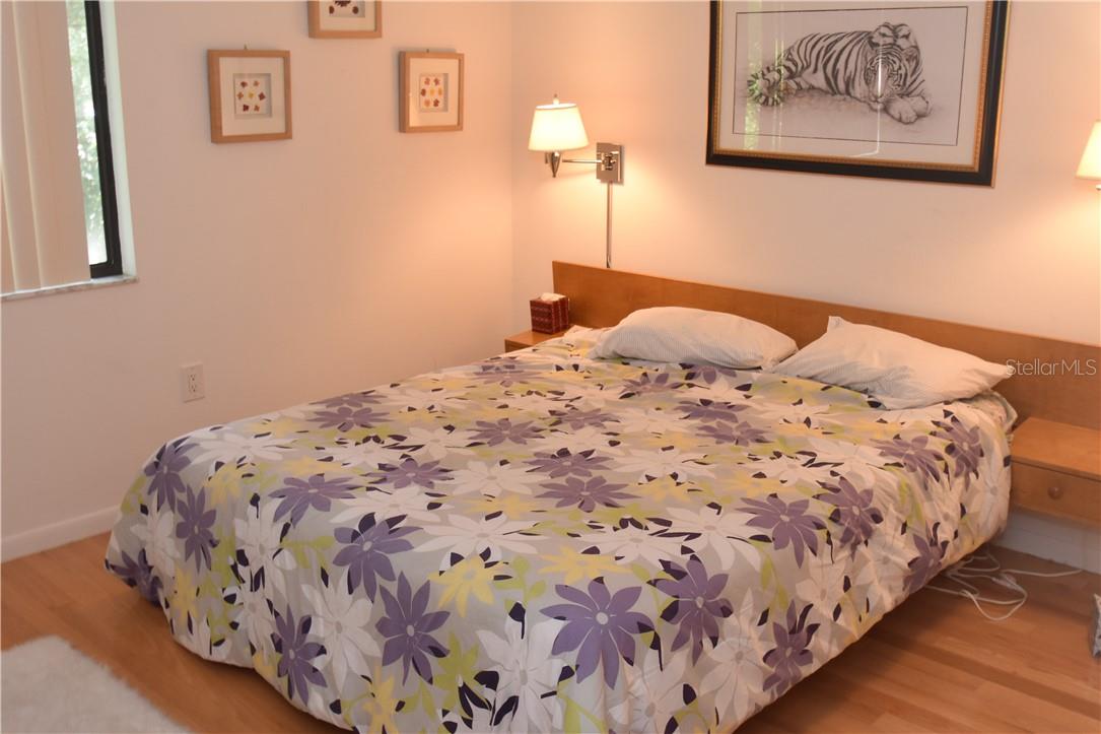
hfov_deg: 53.1
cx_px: 550
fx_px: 1101
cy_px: 367
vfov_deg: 36.9
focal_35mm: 36
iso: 1000
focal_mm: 24
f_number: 4.5
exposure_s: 1/60
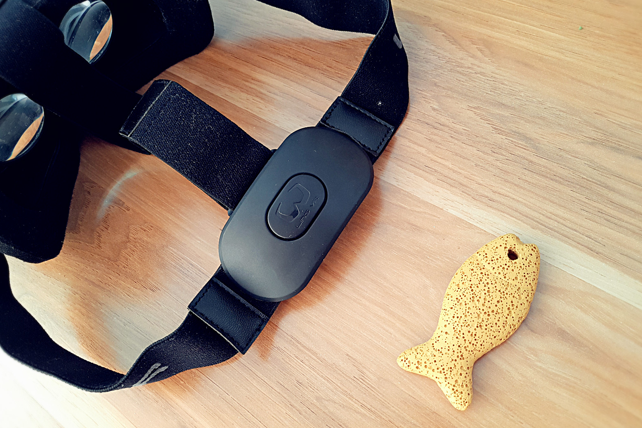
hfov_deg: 57.2
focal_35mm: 33
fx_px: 588
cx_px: 318
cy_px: 214
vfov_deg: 40.0
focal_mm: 4.73
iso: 125
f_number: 2.2
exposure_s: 1/33
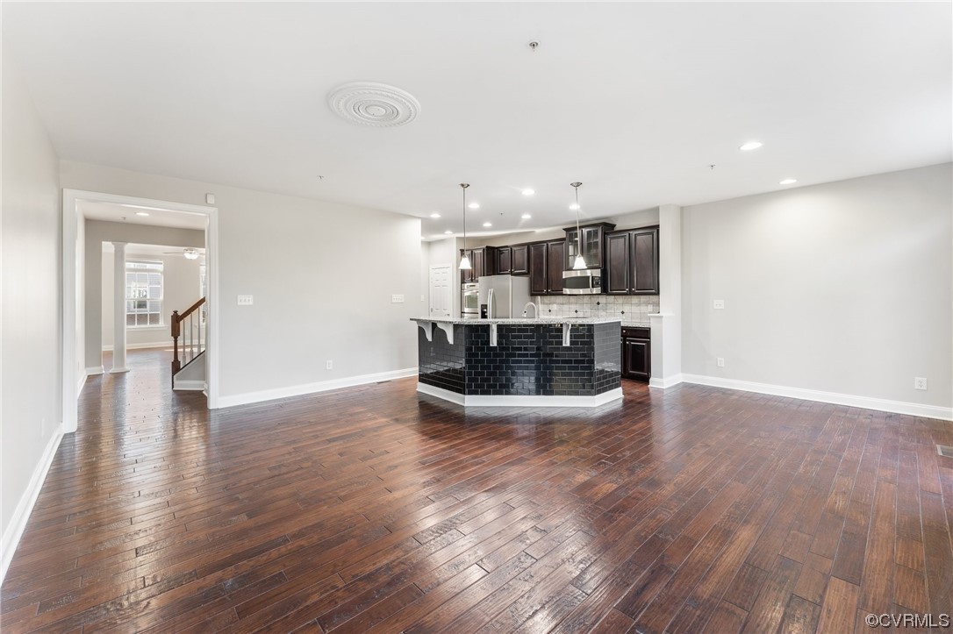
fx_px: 370
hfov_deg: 104.3
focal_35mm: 14
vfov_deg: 81.2
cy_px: 317
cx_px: 476
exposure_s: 1.6
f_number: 8
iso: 500
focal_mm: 14
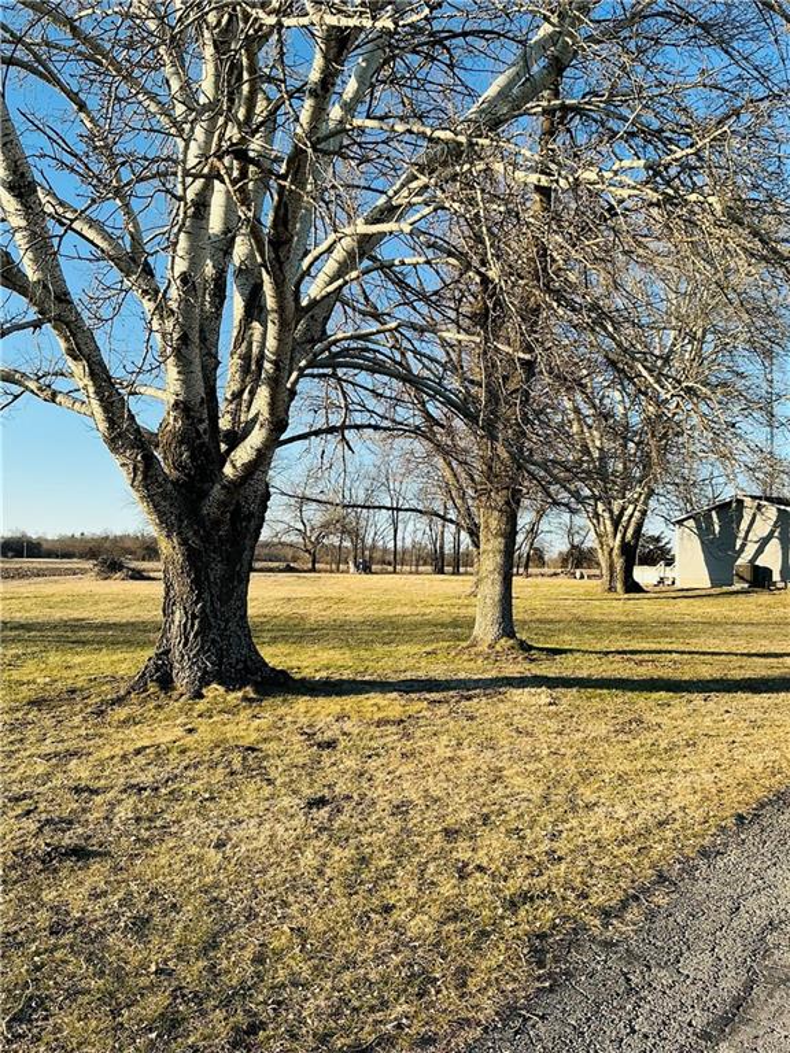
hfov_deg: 49.7
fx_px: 852
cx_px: 395
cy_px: 526
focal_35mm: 28
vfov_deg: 63.4
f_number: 1.8
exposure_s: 1/842
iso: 25
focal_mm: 3
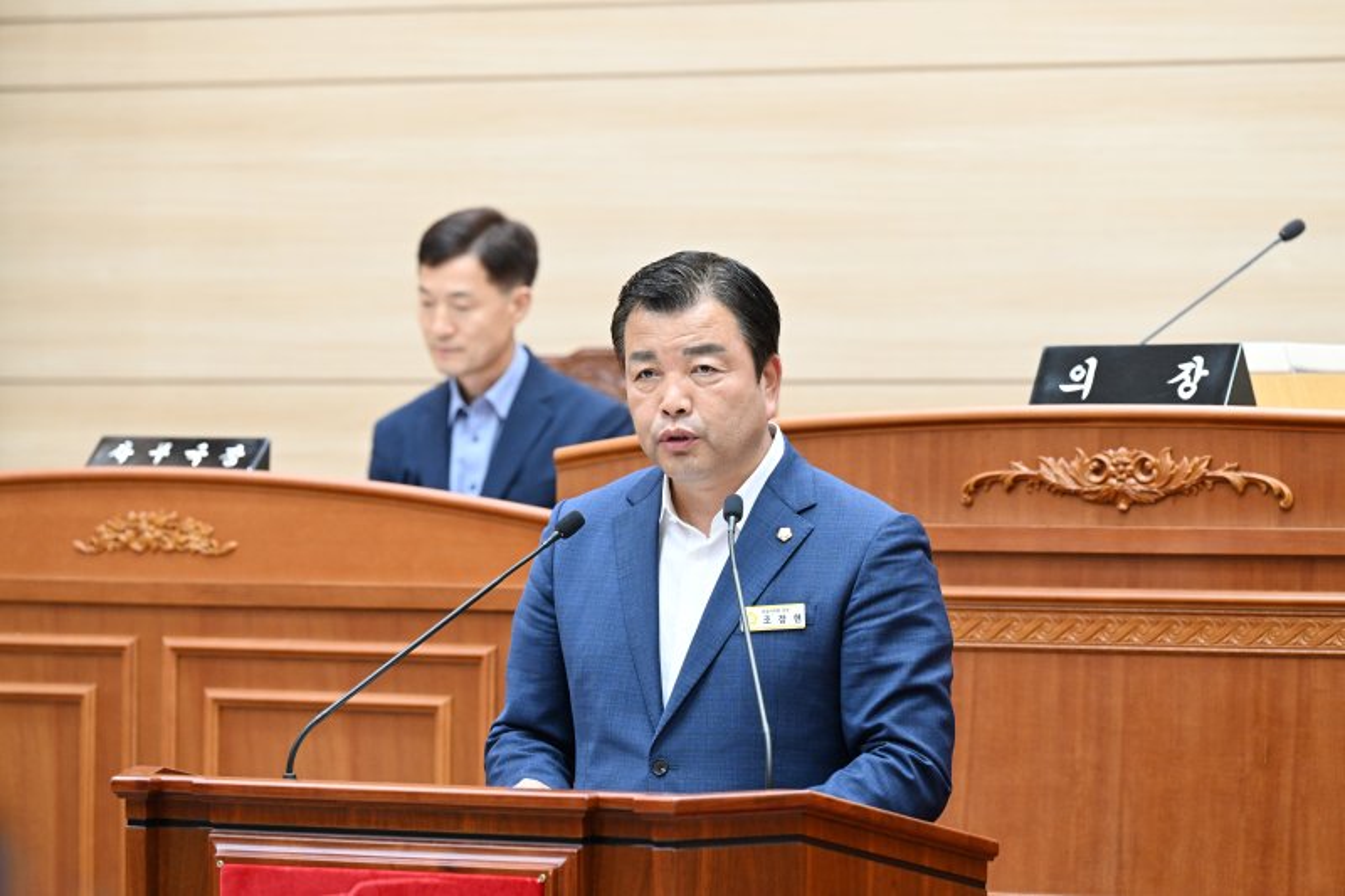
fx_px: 7283
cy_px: 448
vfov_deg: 7.0
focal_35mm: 195
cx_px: 672
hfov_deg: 10.6
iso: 3600
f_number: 5
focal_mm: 195
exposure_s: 1/200
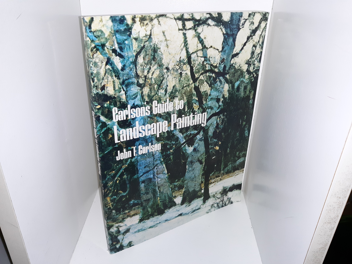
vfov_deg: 49.7
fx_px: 285
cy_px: 132
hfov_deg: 63.4
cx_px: 176
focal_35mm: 28
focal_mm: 3.7
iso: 64
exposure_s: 1/120
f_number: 1.7
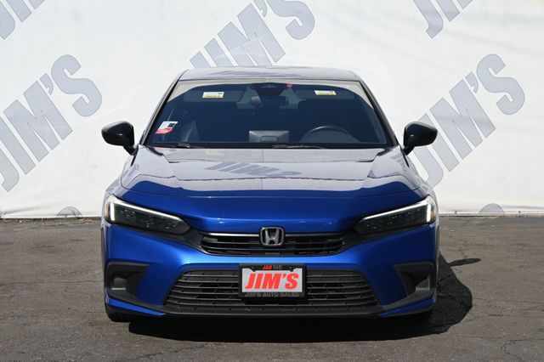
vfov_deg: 18.2
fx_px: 1133
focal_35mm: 75
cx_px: 272
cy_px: 181
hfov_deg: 27.0
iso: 100
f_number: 6.3
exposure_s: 1/320
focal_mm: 50
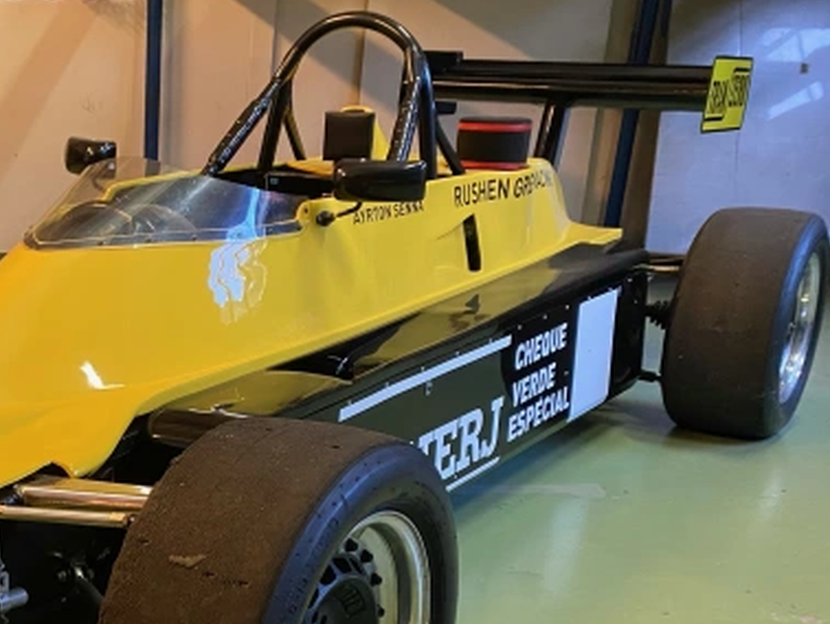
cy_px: 514
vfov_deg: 26.0
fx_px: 1320
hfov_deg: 32.3
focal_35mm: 55
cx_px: 9
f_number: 1.8
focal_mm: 4.25
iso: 200
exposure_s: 1/50
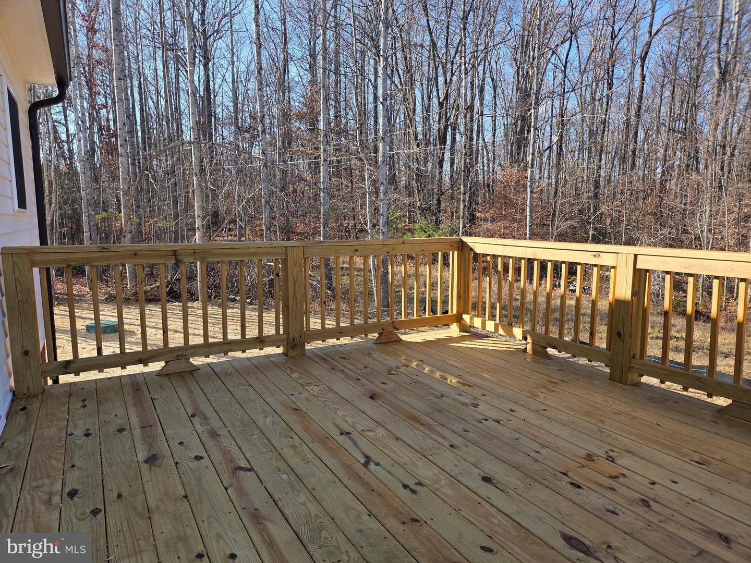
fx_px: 499
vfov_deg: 58.9
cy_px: 282
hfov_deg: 73.9
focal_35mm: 23
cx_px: 376
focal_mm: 5.4
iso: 80
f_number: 1.8
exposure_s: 1/1571
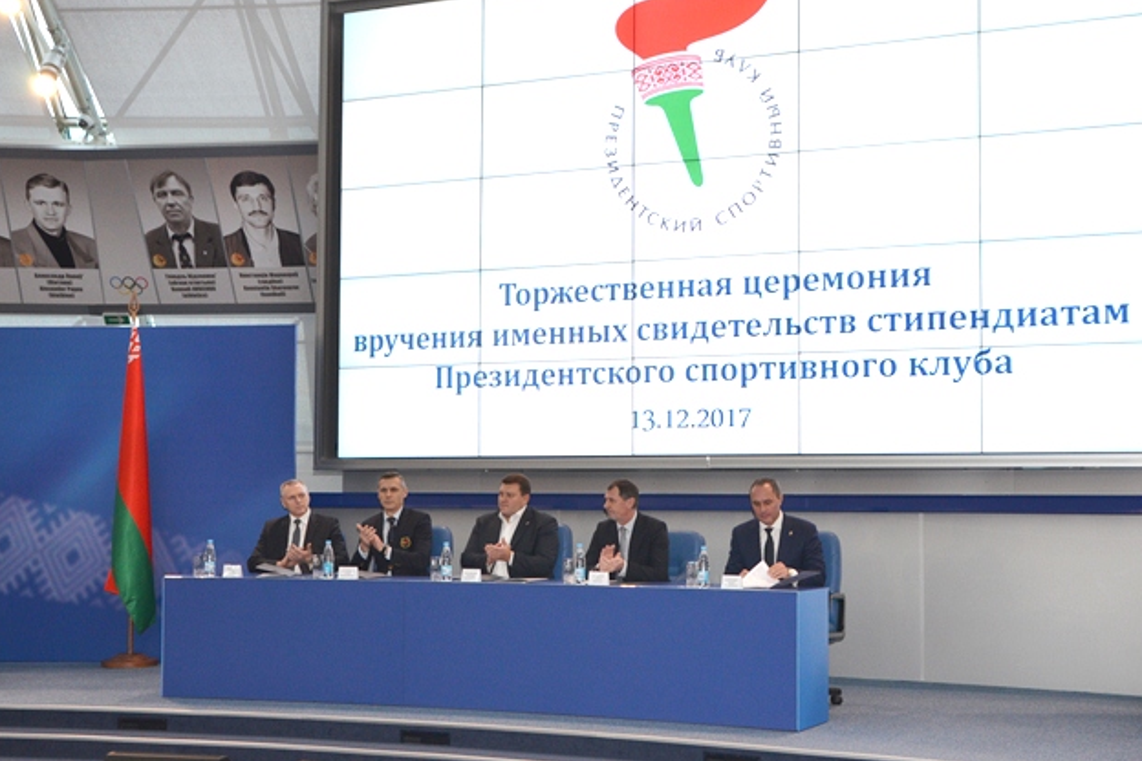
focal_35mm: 40
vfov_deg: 33.4
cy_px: 378
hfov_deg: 48.5
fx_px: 1269
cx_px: 573
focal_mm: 26
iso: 800
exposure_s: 1/100
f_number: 7.1
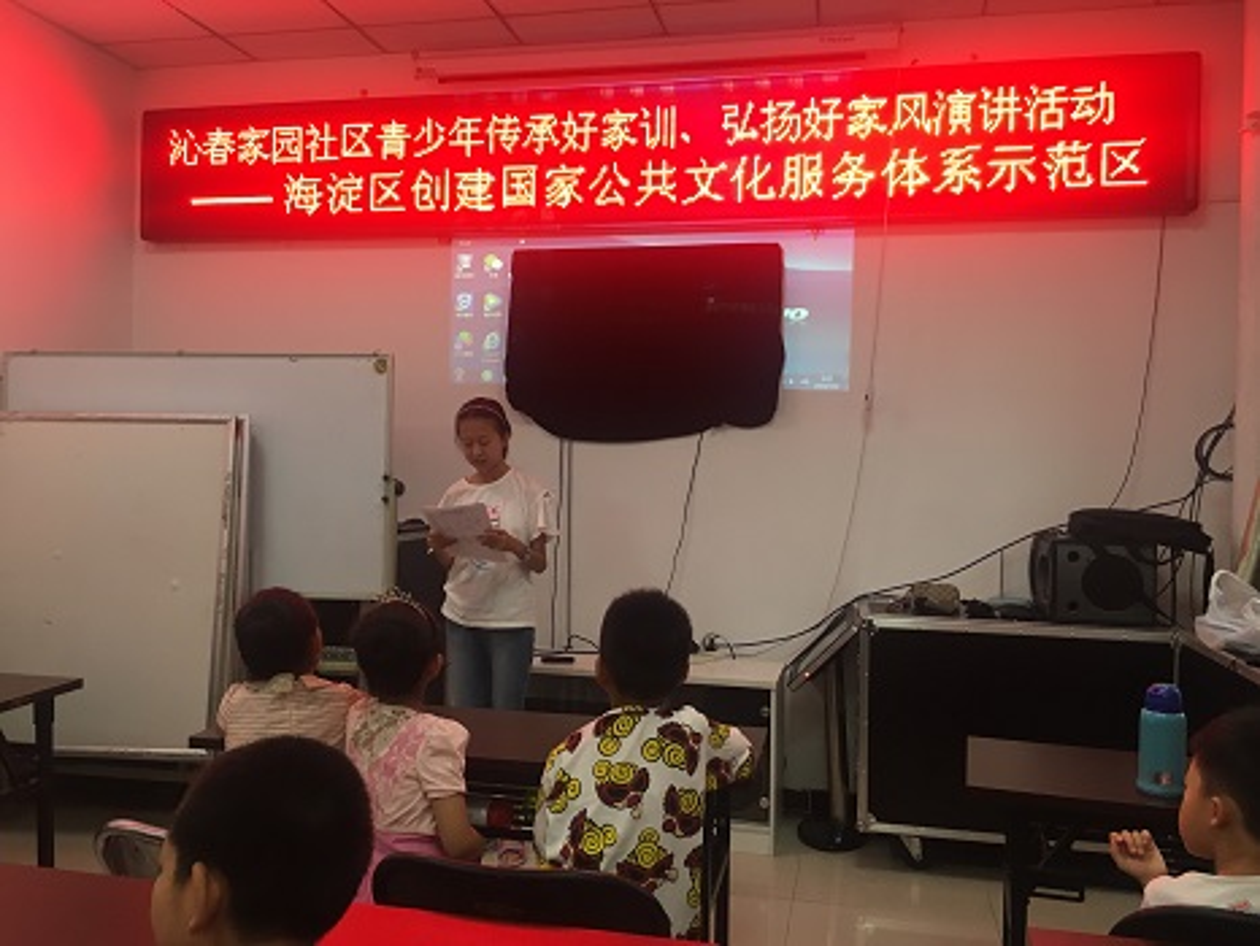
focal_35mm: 29
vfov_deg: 48.3
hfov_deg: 61.6
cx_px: 630
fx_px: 1056
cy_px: 473
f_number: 2.2
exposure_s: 1/33
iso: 100
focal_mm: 4.15
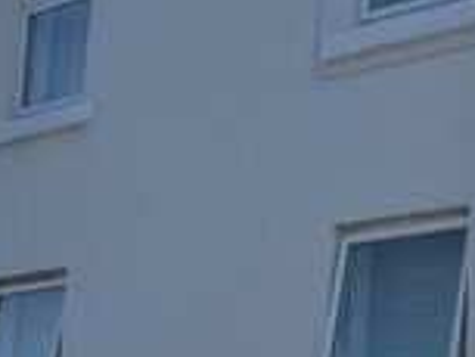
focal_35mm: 119
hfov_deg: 14.8
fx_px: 1634
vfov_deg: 12.4
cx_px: 801
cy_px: 64
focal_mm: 4.2
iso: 32
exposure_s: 1/6897
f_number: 1.6
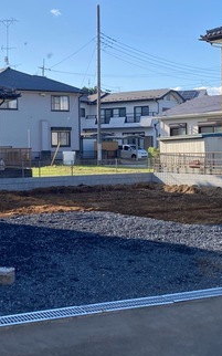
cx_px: 123
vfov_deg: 34.5
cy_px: 158
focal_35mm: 59
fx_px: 572
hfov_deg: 22.0
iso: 20
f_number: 1.8
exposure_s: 1/1200
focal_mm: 3.99
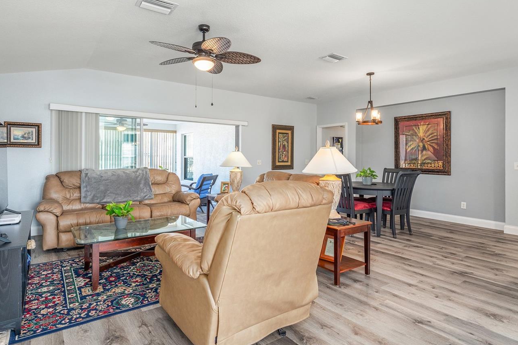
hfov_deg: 83.7
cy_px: 160
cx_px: 232
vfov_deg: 61.8
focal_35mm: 20
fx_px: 288
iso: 320
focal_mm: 16
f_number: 9
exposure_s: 1/5
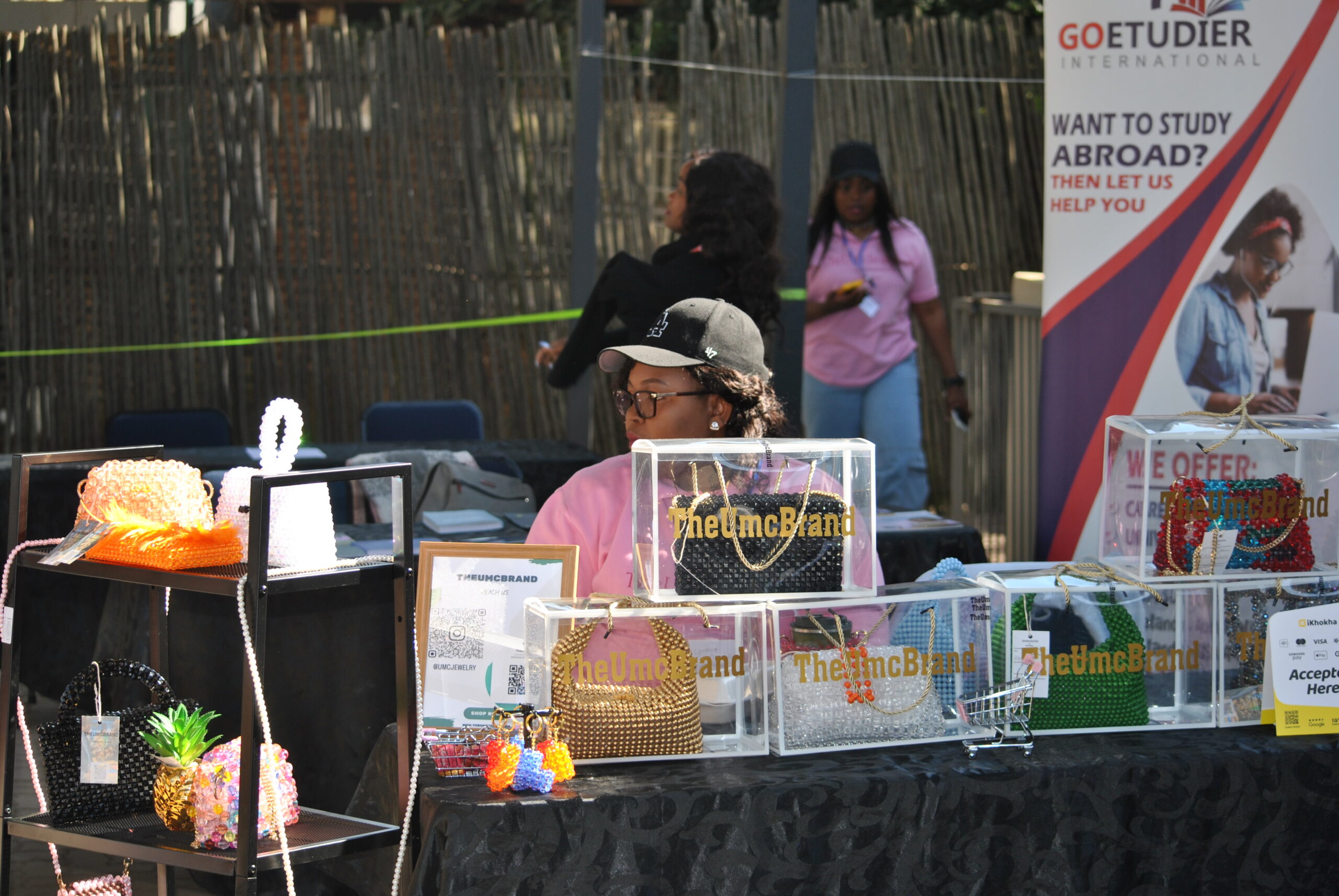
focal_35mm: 82
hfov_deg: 24.6
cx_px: 670
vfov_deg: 16.6
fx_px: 3072
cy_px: 448
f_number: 4.5
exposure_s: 1/160
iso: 100
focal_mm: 55
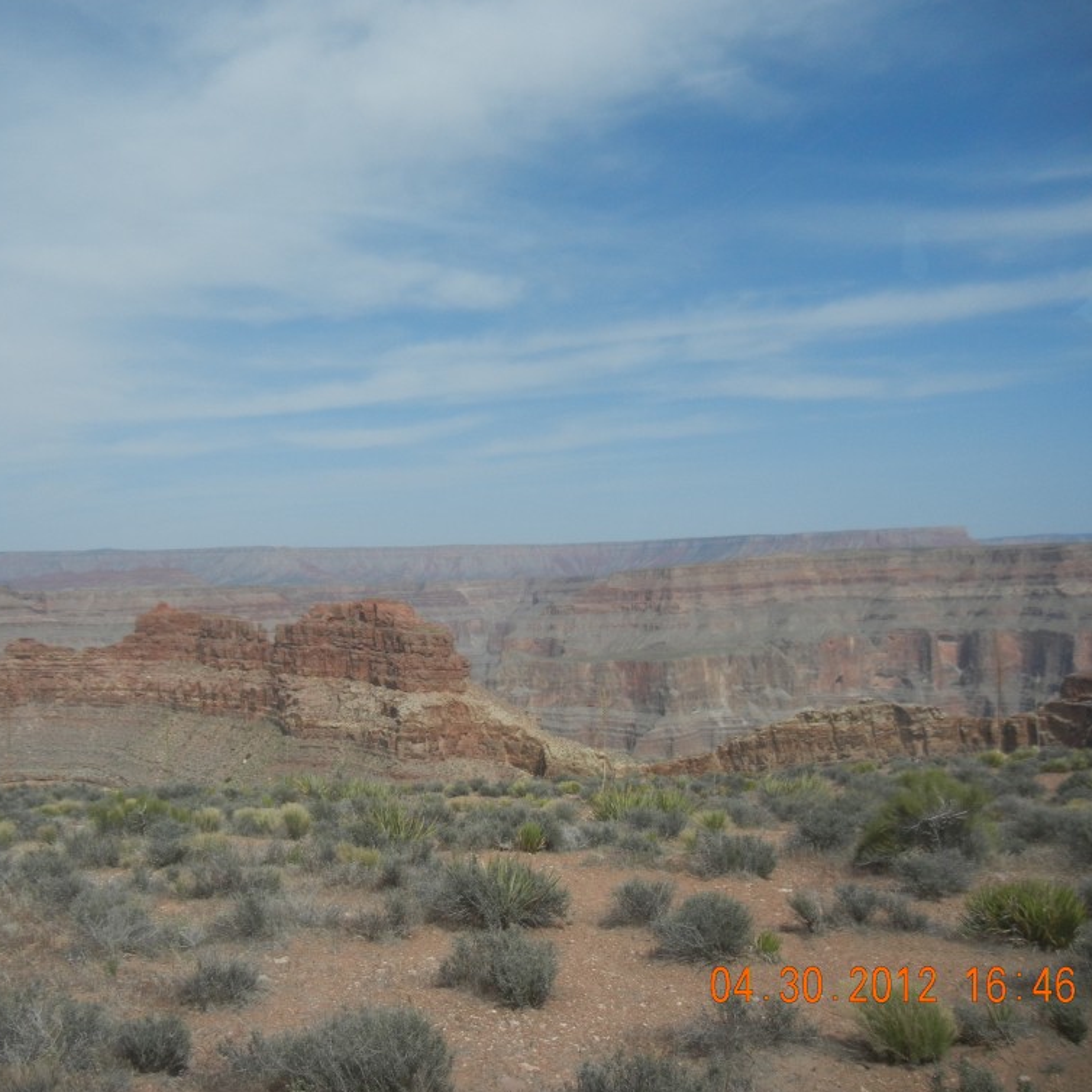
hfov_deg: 45.7
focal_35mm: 36
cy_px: 545
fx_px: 1285
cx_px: 424
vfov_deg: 46.0
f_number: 3.5
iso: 160
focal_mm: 5.4
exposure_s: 1/357
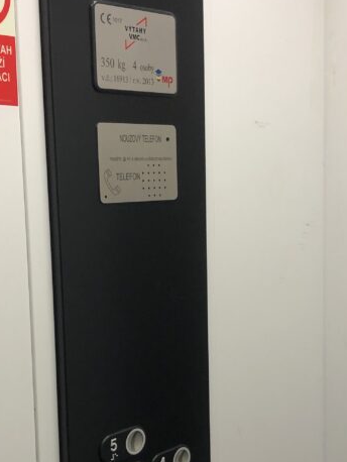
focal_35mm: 57
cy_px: 296
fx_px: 761
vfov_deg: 33.6
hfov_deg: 25.7
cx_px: 148
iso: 40
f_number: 1.8
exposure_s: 1/25
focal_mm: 3.99
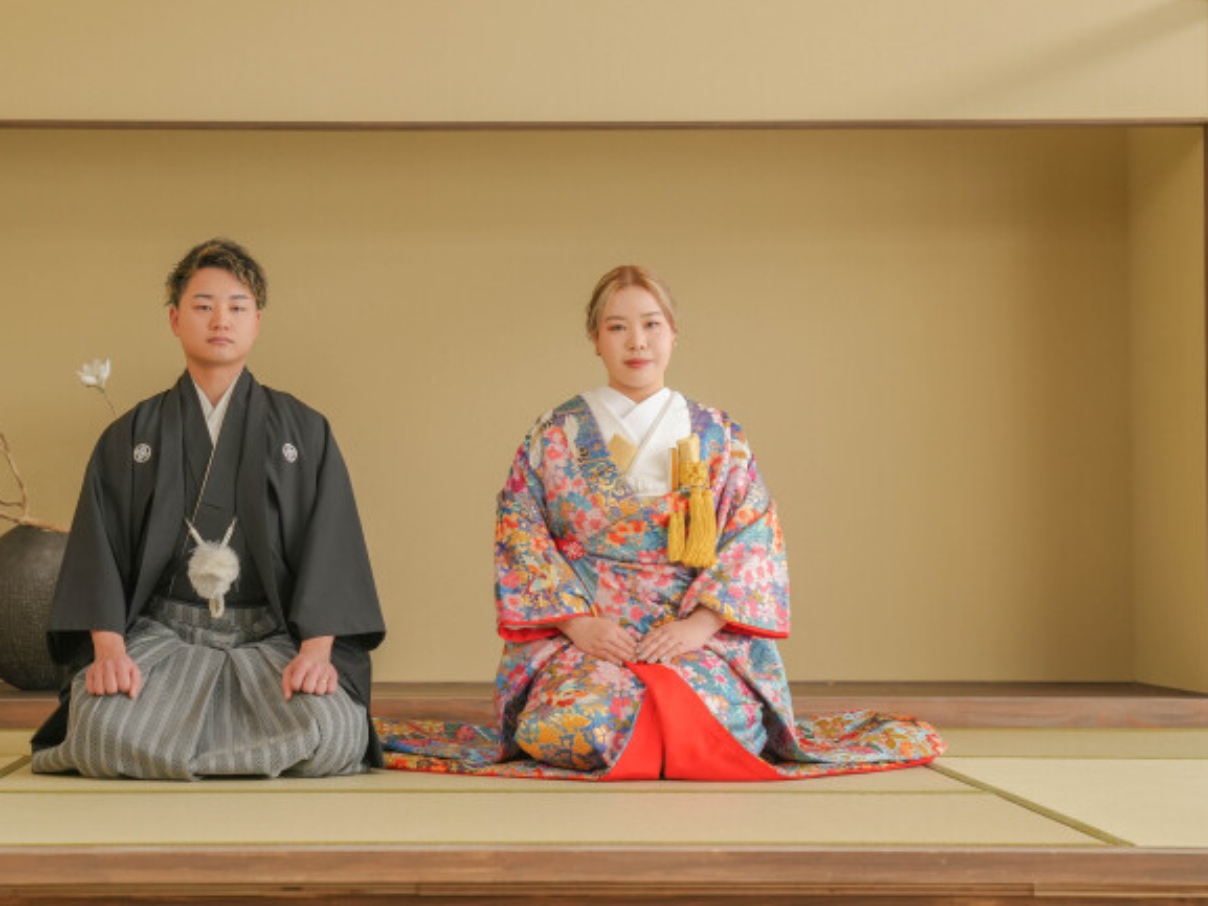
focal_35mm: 80
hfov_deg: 24.3
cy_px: 392
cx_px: 440
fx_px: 2792
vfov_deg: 18.4
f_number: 4
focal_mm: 60
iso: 320
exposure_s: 1/125
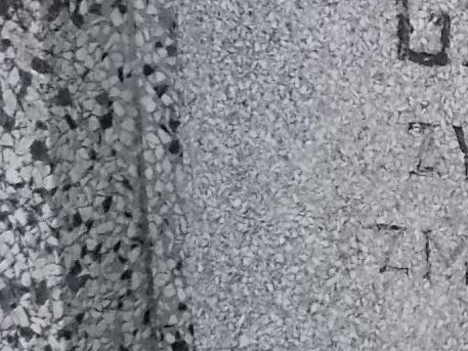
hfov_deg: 18.6
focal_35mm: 91
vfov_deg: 16.1
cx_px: 736
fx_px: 1231
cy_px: 52
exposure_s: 1/500
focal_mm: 4.6
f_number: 8
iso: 400
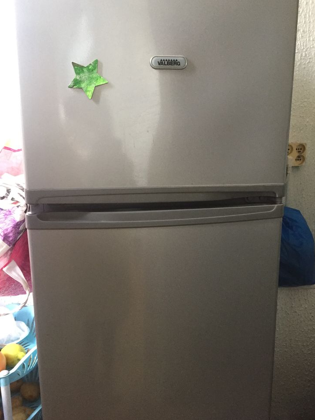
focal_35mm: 30
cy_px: 210
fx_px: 364
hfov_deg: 46.8
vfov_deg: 60.0
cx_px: 160
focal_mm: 4.15
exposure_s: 1/33
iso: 250
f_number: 2.2
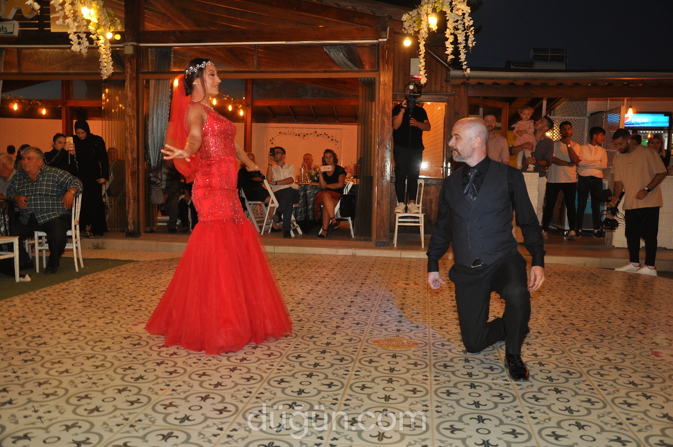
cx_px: 336
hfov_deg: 59.5
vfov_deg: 41.6
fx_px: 588
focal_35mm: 32
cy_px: 224
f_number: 5
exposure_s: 1/60
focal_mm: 21
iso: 400
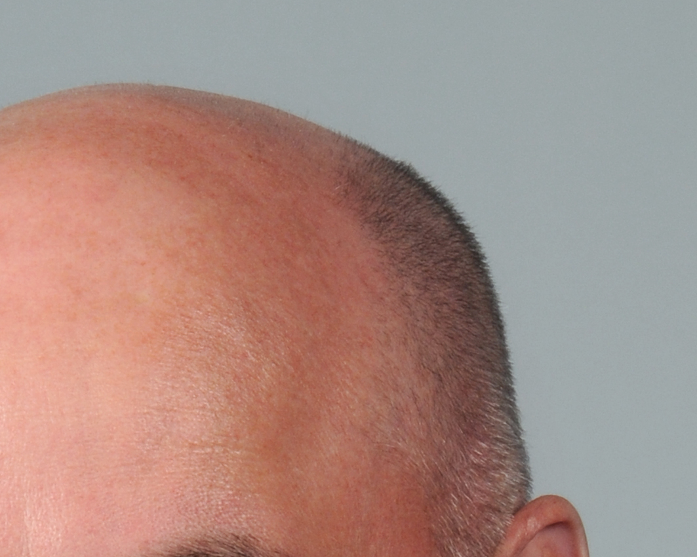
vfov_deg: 3.9
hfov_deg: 4.9
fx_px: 8188
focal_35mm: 397
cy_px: 1134
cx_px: 68
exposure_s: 1/200
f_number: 18
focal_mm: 70
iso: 200
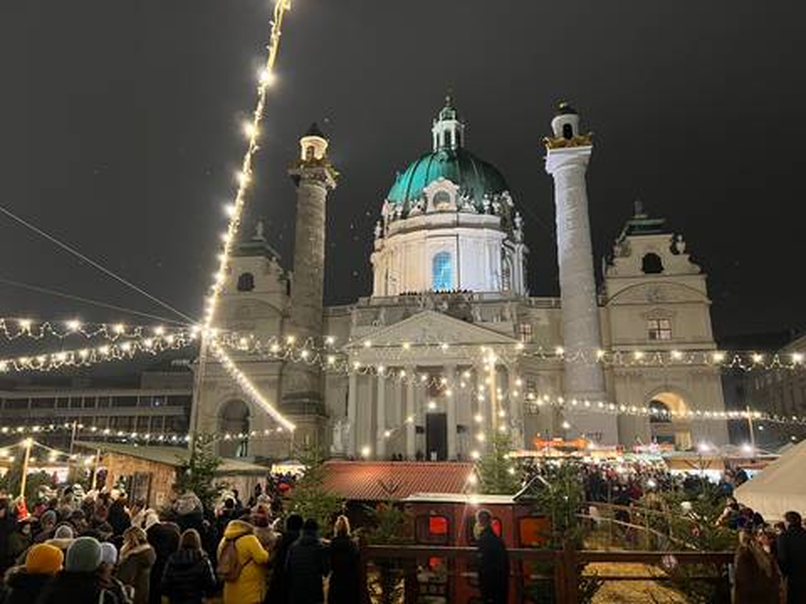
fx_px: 605
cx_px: 403
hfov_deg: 67.3
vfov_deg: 53.1
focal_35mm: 26
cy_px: 302
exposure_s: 1/33
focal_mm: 5.7
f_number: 1.5
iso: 400
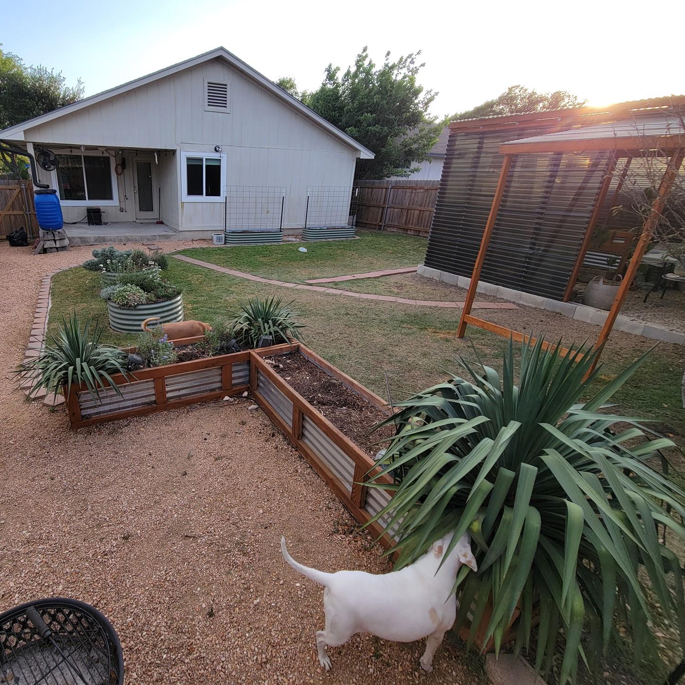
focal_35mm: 16
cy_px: 330
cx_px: 243
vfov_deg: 87.4
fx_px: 358
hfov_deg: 85.1
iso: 50
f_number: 2.2
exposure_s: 1/376
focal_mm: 2.2
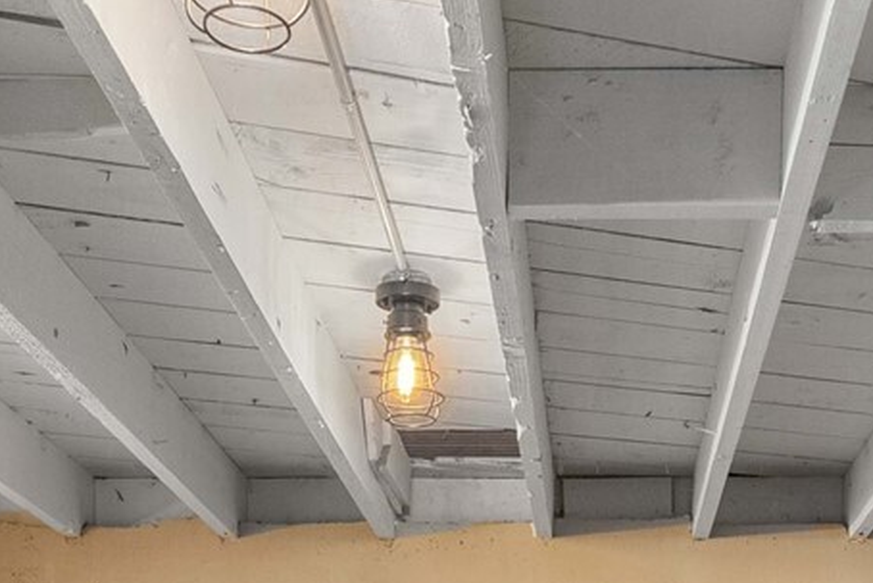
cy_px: 993
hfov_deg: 35.4
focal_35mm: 56
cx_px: 562
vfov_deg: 19.4
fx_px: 1358
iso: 1000
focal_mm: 15
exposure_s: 1/2
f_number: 7.1
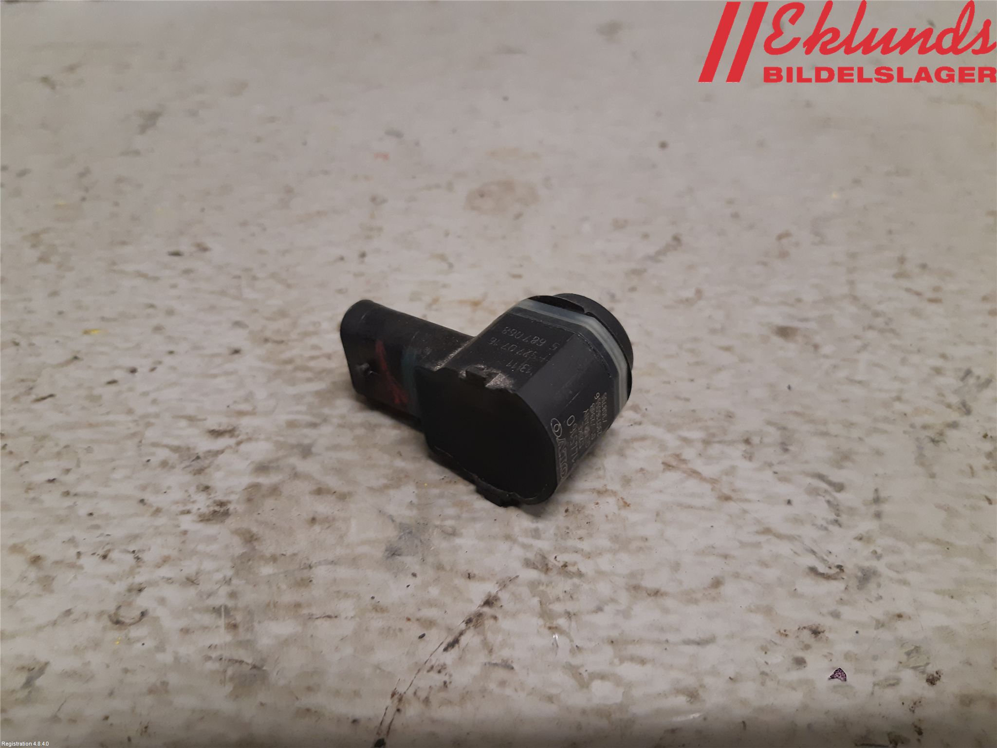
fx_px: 749
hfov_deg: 67.3
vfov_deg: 53.1
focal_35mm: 26
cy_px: 374
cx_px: 498
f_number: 1.7
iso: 160
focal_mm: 3.93
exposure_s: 1/50
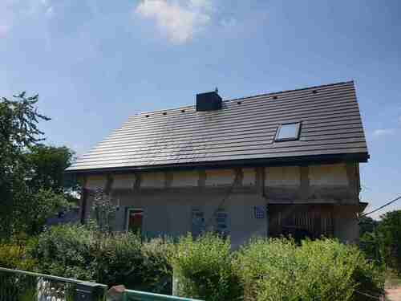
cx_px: 200
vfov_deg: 53.1
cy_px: 150
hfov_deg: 67.3
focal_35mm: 26
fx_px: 301
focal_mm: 4.3
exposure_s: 1/2198
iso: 50
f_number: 2.4
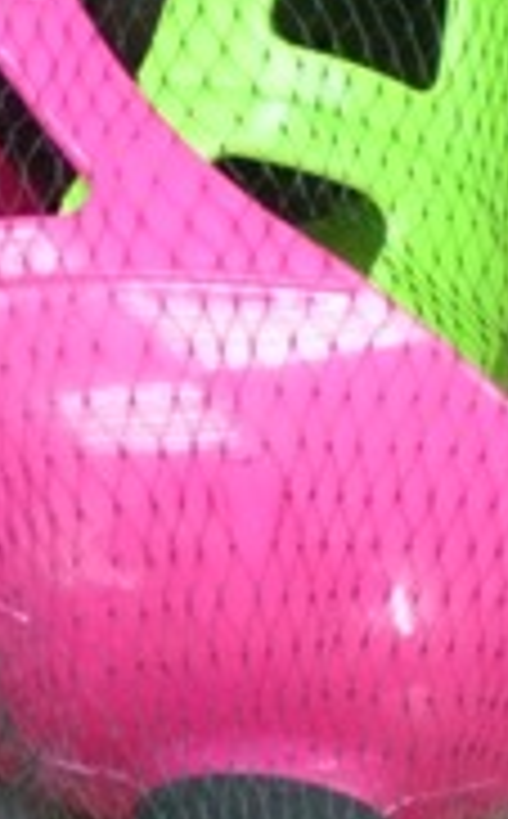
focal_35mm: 142
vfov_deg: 14.7
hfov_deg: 9.2
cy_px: 364
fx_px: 3161
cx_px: 135
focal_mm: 6.3
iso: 588
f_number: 3.1
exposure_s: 1/106
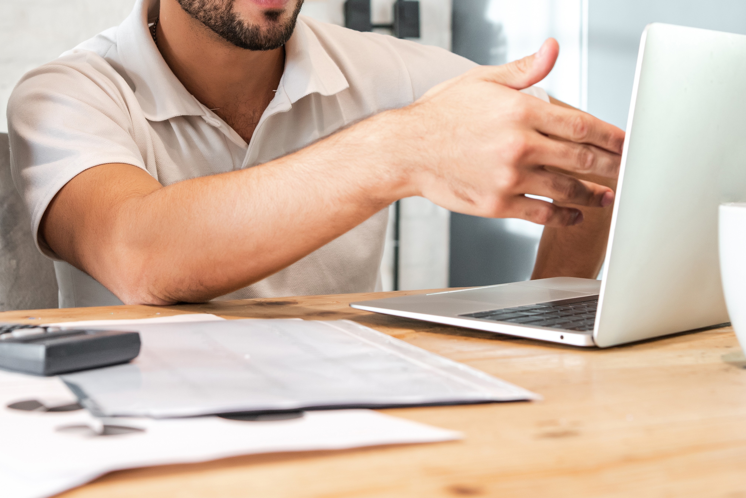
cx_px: 247
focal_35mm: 69
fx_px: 1430
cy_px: 121
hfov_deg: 29.0
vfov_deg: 19.6
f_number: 4
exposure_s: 1/50
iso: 500
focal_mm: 35
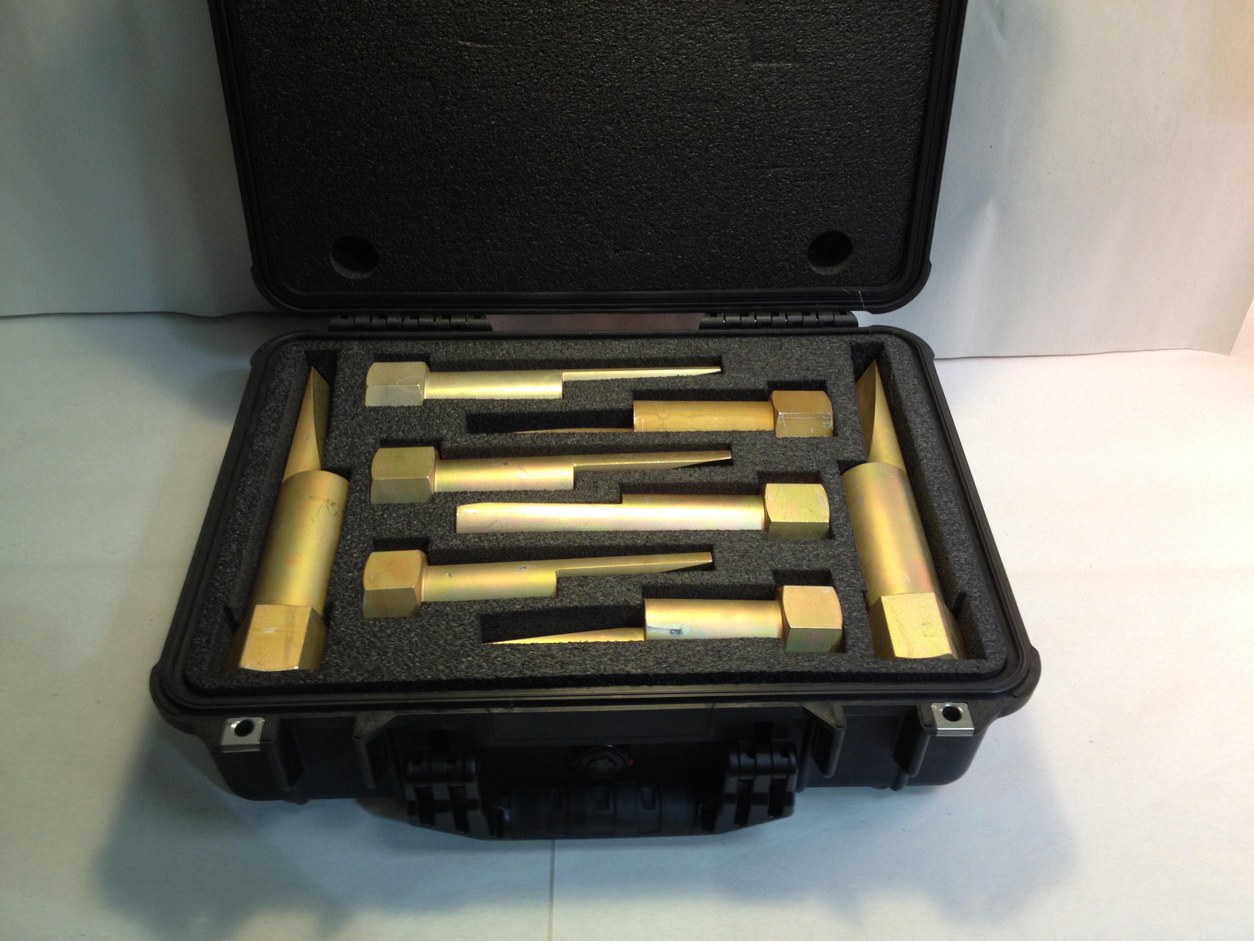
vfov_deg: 40.7
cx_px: 627
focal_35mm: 35
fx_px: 1268
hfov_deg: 52.6
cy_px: 470
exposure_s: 1/30
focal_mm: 4.28
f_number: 2.4
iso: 64
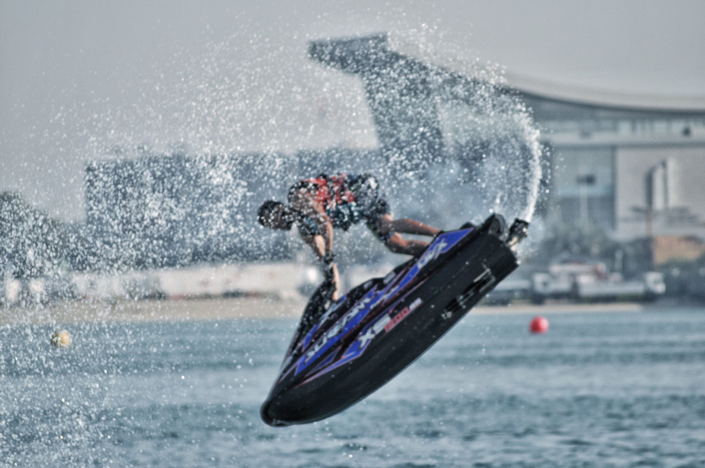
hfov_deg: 6.3
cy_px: 234
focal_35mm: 330
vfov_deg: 4.2
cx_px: 352
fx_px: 6454
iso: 400
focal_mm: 220
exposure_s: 1/4000
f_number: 5
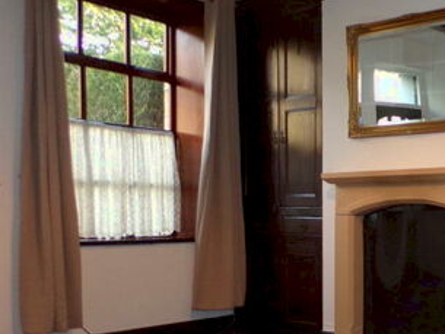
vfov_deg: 26.3
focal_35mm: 55
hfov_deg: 32.0
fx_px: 707
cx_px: 452
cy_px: 240
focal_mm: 4.3
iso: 200
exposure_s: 1/34
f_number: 3
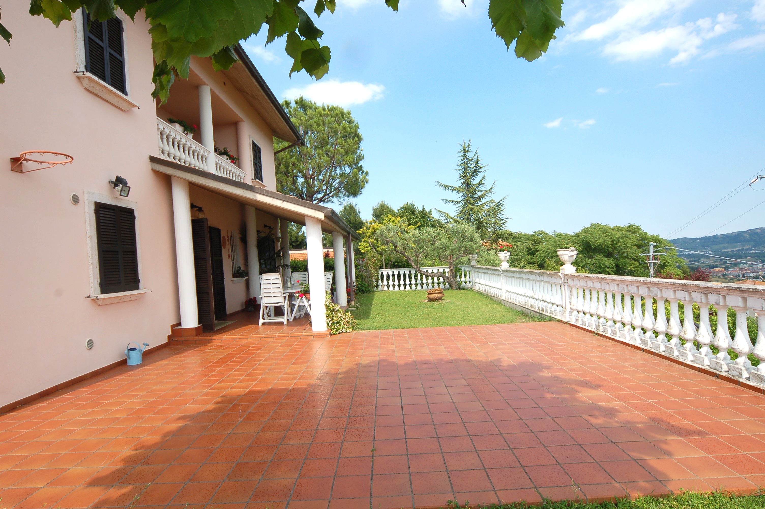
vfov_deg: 67.3
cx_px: 382
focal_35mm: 18
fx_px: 382
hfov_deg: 90.1
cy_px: 254
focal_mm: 12
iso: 200
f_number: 8
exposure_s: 1/250
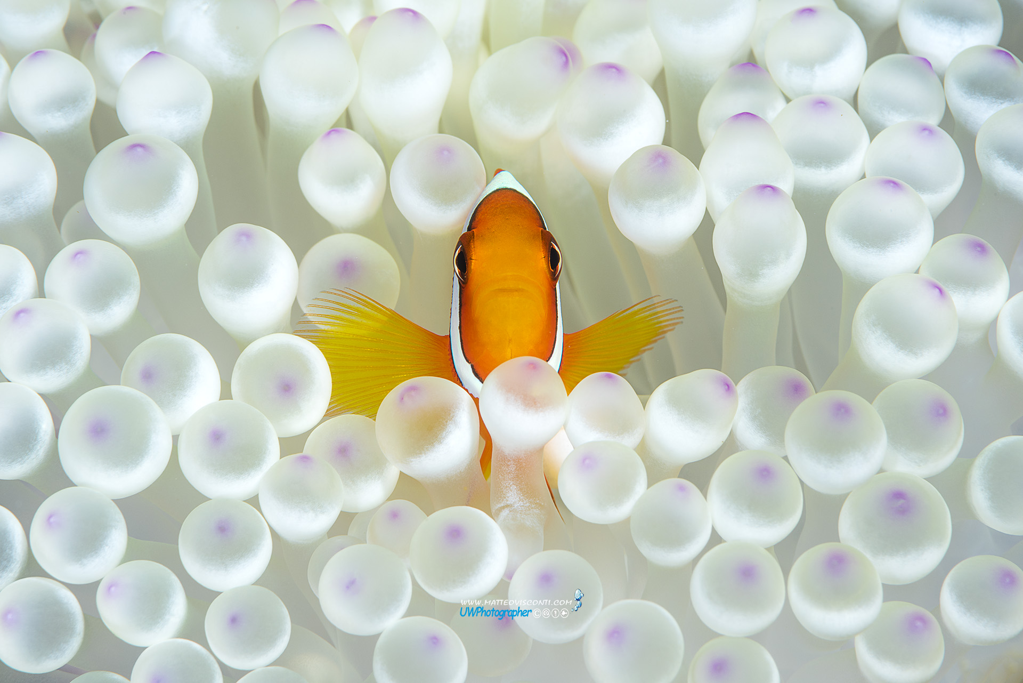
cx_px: 512
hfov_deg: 19.5
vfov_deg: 13.0
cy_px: 342
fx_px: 2984
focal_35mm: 105
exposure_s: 1/320
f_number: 25
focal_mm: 105
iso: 64
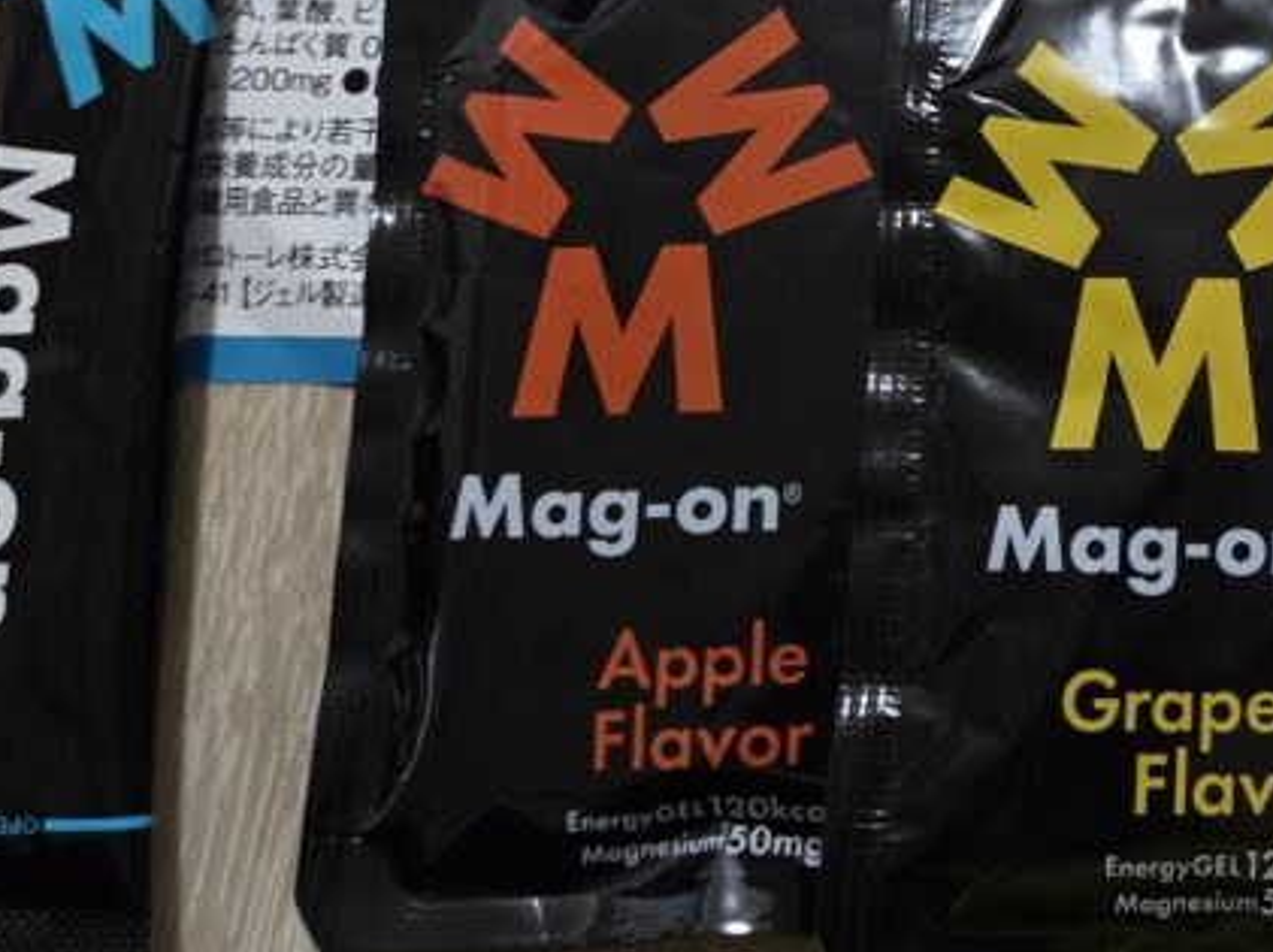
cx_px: 1336
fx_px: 2058
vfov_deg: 24.7
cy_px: -36
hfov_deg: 31.2
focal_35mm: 56
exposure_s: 1/50.3
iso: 125
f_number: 1.8
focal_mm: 5.4
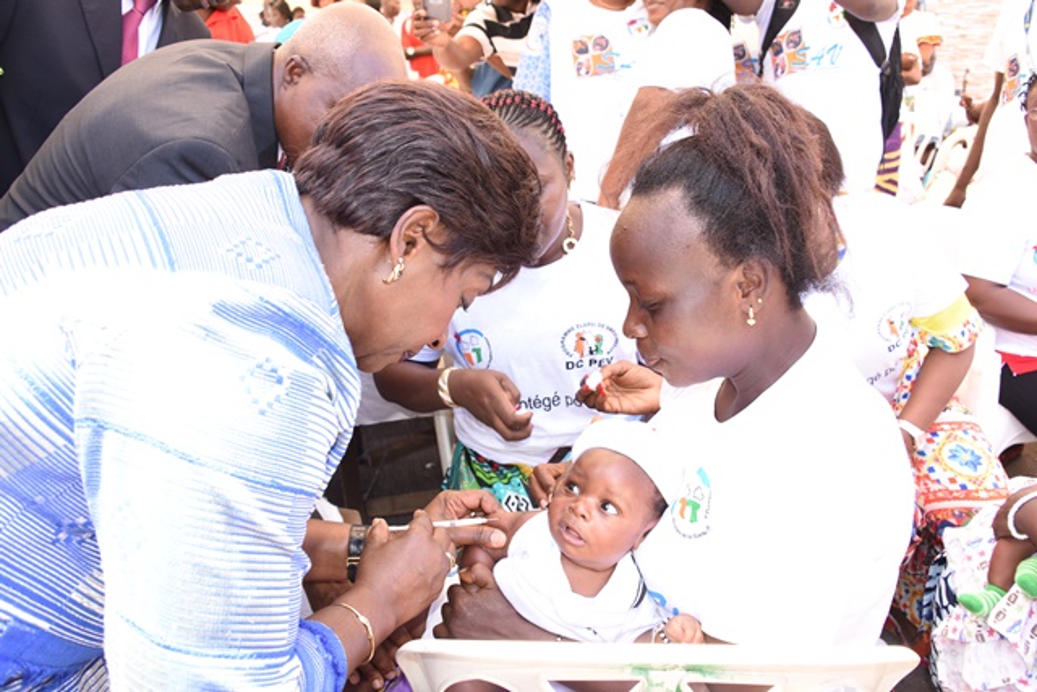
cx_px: 518
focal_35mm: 28
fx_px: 807
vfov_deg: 46.4
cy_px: 346
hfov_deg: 65.5
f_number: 6.3
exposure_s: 1/60
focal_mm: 28
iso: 320
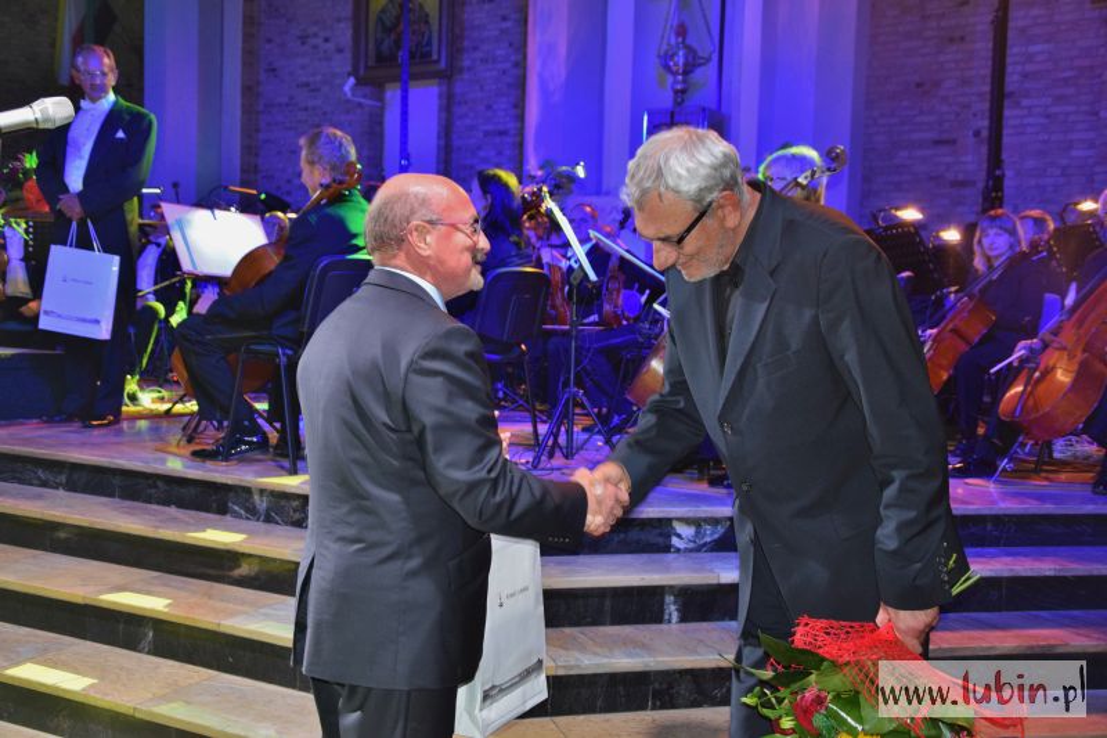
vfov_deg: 31.9
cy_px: 369
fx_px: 1291
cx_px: 554
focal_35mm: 42
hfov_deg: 46.4
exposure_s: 1/60
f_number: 4
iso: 1800
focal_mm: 28
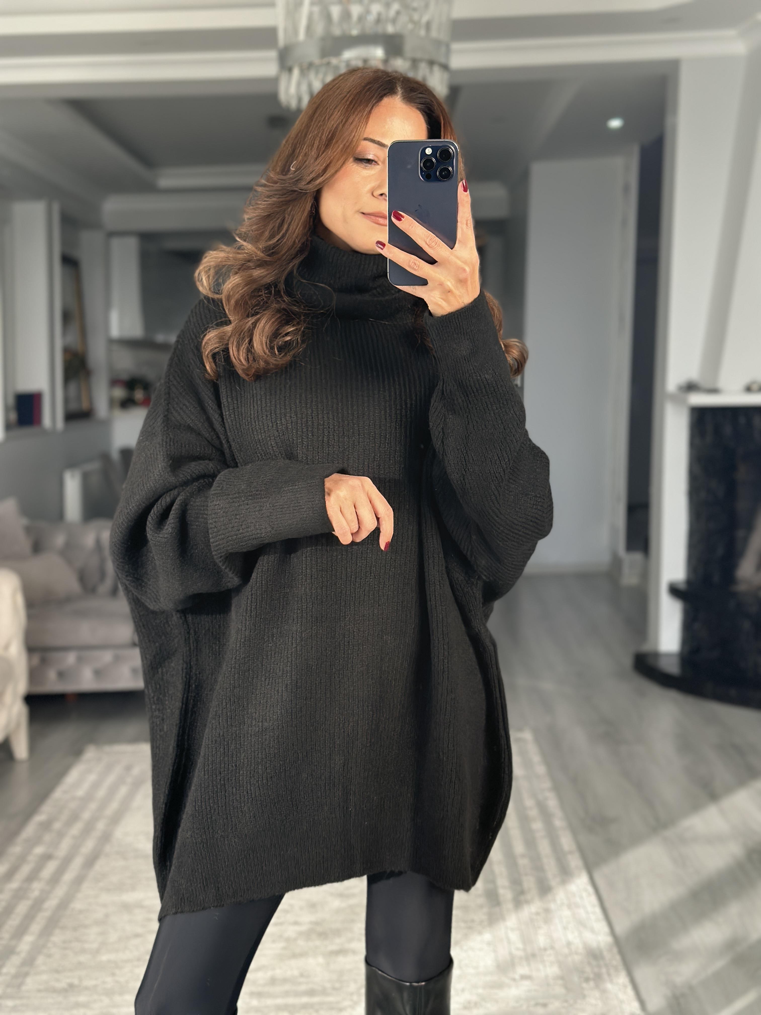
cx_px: 380
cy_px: 508
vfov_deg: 39.7
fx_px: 1407
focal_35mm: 48
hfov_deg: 30.3
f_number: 1.78
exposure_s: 1/172
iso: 100
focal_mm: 6.86
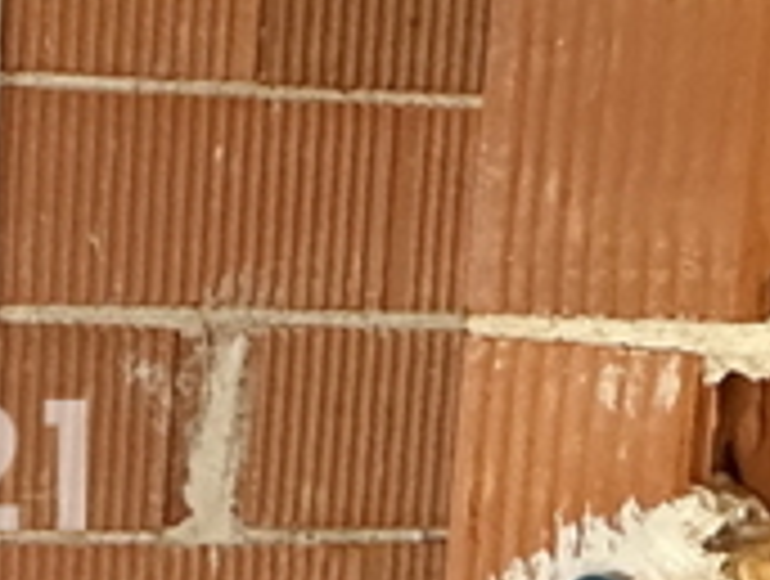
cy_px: 531
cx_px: -473
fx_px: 2185
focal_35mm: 98
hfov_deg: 17.4
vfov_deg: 15.0
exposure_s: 1/60
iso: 400
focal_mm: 2.22
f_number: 2.2
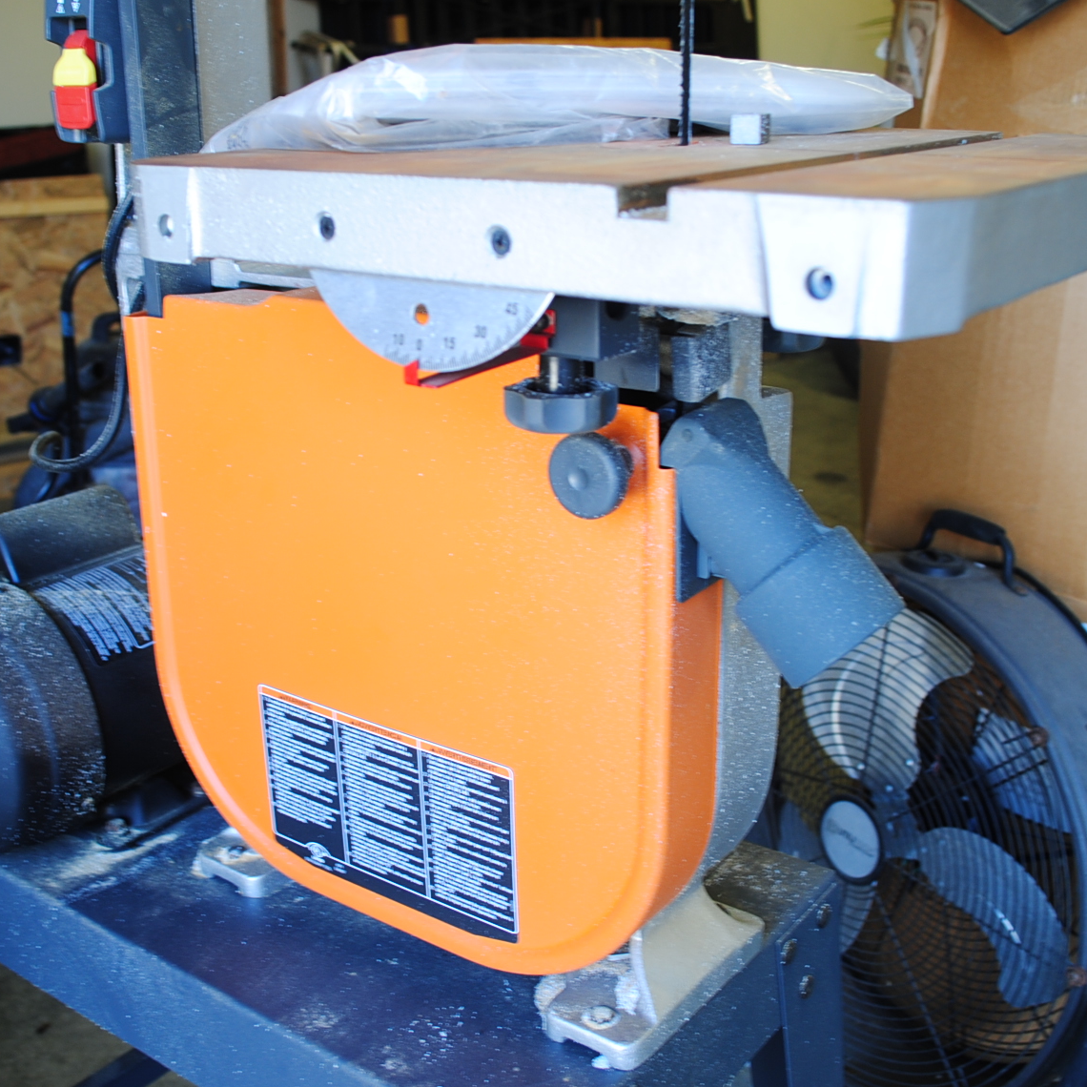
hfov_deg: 42.8
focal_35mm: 39
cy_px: 521
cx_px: 485
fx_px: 1386
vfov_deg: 42.8
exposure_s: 1/15
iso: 100
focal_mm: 18
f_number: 3.5
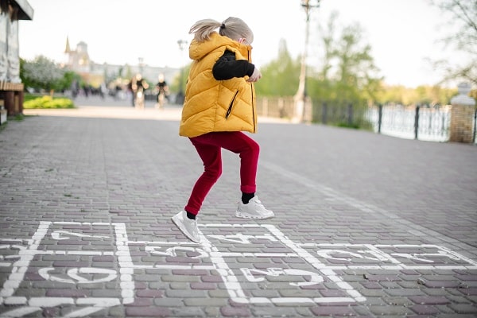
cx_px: 238
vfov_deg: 27.0
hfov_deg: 39.6
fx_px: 662
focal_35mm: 50
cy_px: 159
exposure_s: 1/640
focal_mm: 50
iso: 200
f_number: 1.8
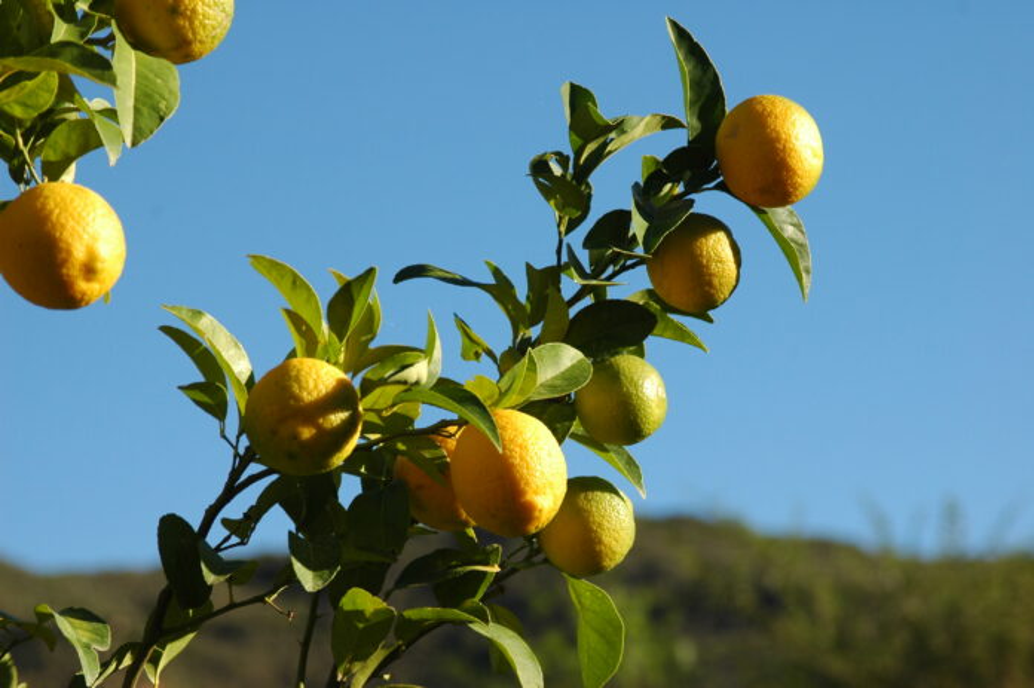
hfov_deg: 15.2
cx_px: 517
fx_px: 3875
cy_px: 344
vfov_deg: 10.1
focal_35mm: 135
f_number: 5
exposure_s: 1/400
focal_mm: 90
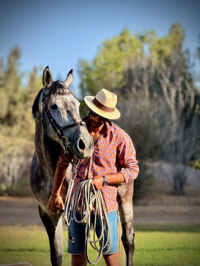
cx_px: 100
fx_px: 924
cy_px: 133
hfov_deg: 12.3
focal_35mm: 120
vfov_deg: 16.4
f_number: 2.8
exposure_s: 1/661
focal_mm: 15.66
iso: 50
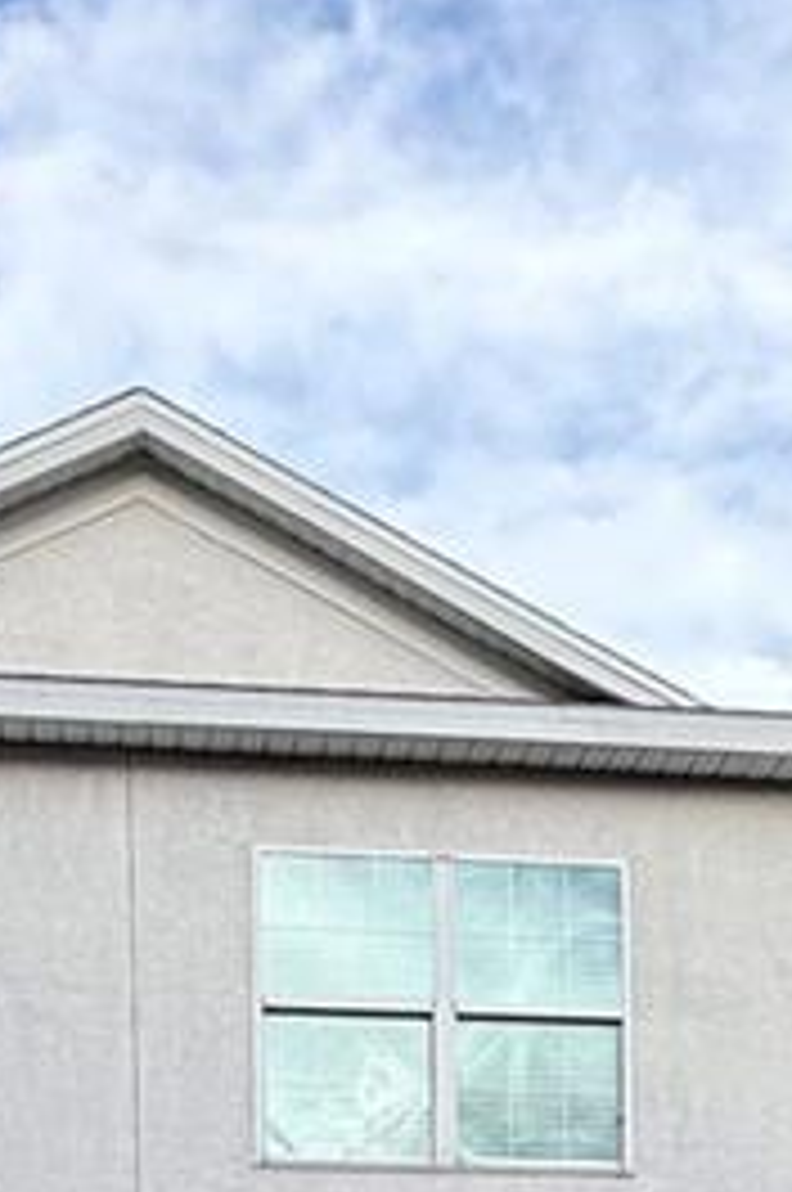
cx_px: 338
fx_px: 2184
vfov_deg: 23.8
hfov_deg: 20.5
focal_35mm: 66
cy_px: 1822
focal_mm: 2.22
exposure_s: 1/482
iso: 50
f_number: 2.2
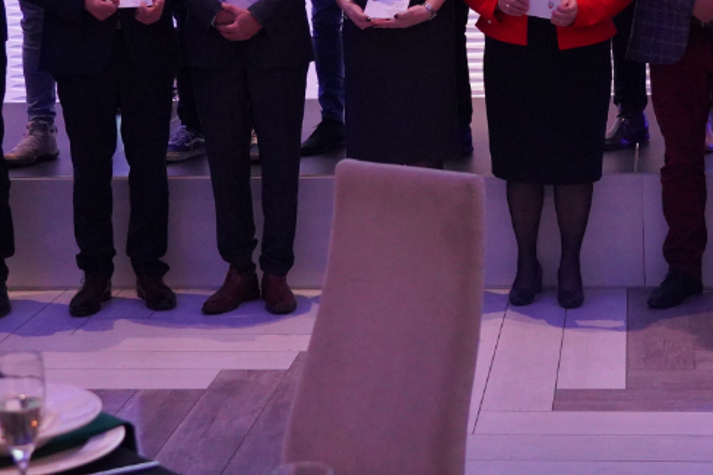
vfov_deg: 15.3
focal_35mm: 88
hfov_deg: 23.0
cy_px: 27
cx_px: 473
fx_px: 1742
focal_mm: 33
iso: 8000
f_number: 4
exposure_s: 1/160
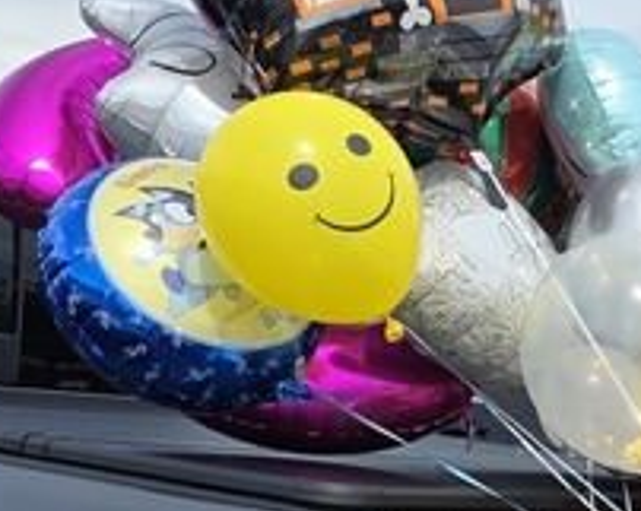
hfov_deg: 20.3
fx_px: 1686
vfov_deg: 16.8
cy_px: 533
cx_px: 752
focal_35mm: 89
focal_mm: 6.3
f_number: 1.7
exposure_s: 1/5778
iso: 80
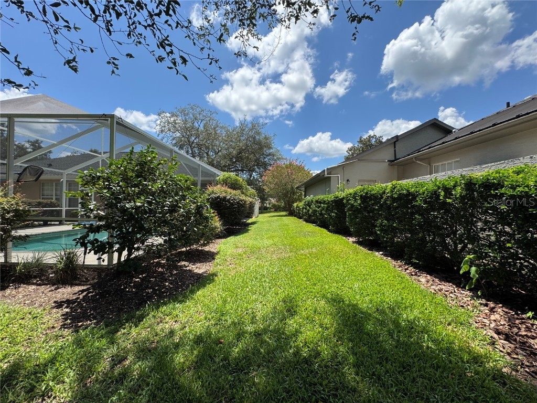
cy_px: 202
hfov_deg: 102.1
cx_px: 268
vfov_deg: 85.7
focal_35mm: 14
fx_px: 217
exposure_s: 1/1217
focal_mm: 2.22
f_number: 2.2
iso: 50
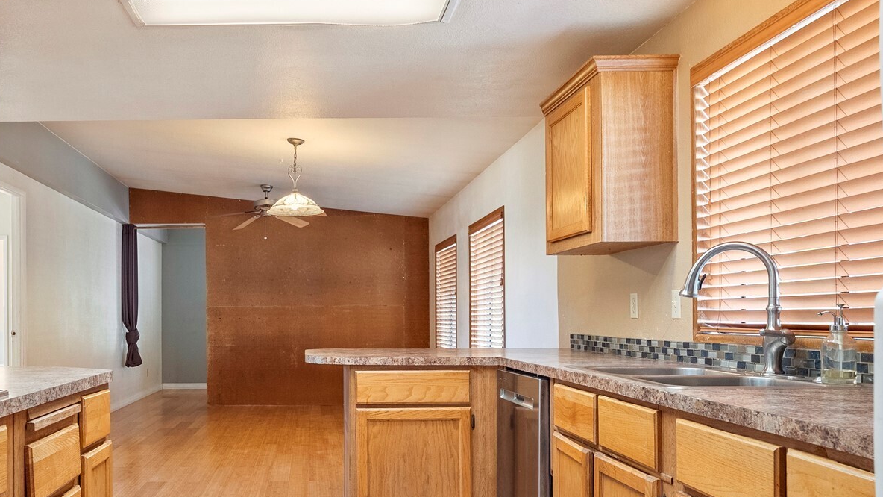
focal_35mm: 31
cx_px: 301
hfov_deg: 61.4
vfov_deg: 37.4
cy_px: 340
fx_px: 723
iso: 400
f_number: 6.3
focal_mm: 20.6
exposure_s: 1/5
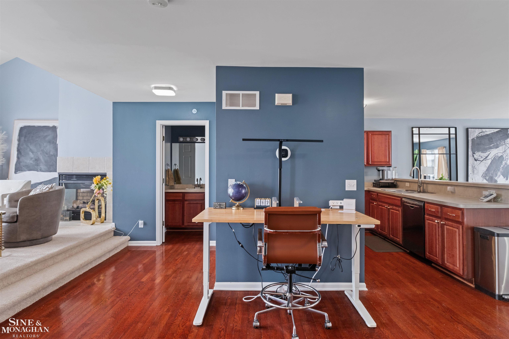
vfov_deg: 59.5
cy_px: 170
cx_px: 254
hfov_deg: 81.2
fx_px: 297
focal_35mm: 21
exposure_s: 1/2
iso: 500
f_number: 7.1
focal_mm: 13.7
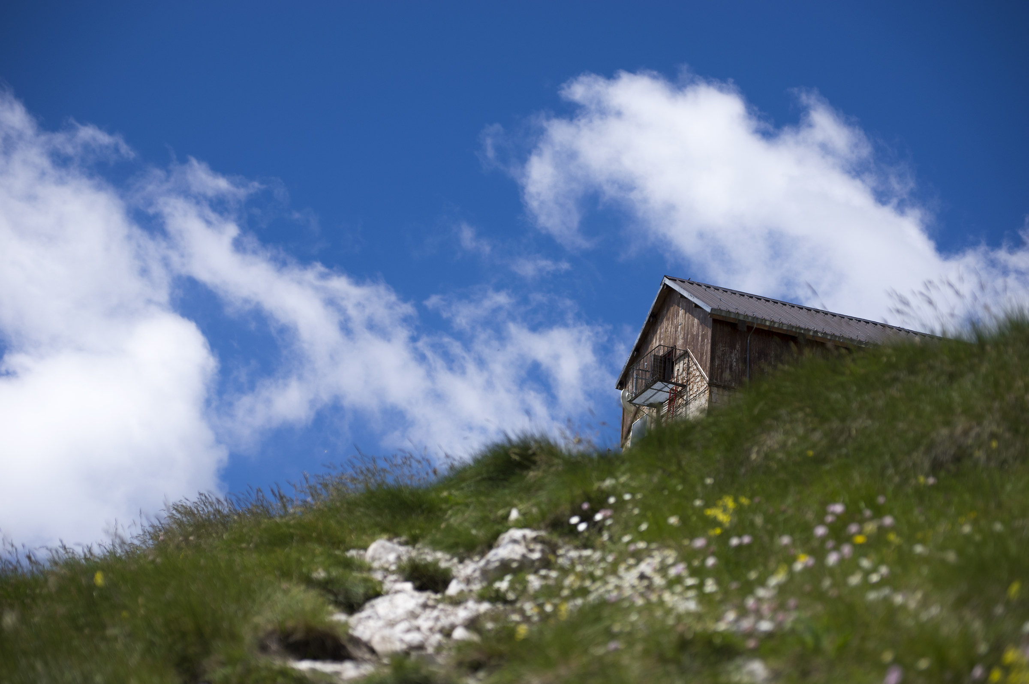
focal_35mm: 112
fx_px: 3198
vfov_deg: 12.2
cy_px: 342
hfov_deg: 18.3
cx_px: 514
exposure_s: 1/3000
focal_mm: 75
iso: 100
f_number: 2.8
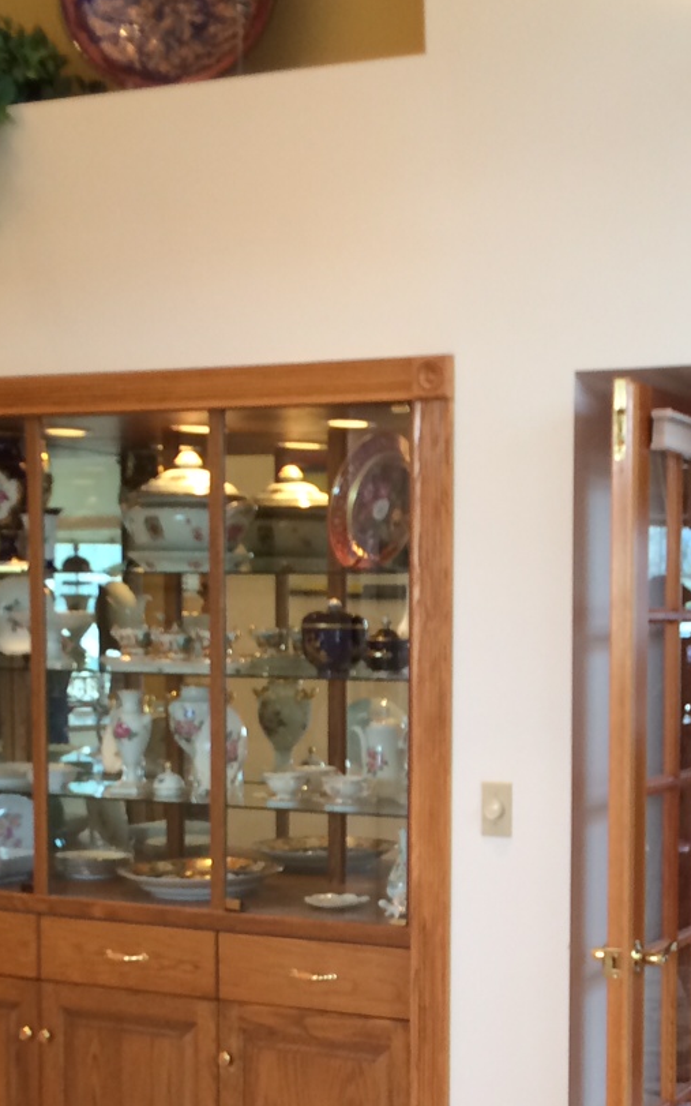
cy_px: 787
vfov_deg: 31.6
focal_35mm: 64
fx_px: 1928
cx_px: 647
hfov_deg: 19.9
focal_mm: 4.12
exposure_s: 1/30
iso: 64
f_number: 2.2
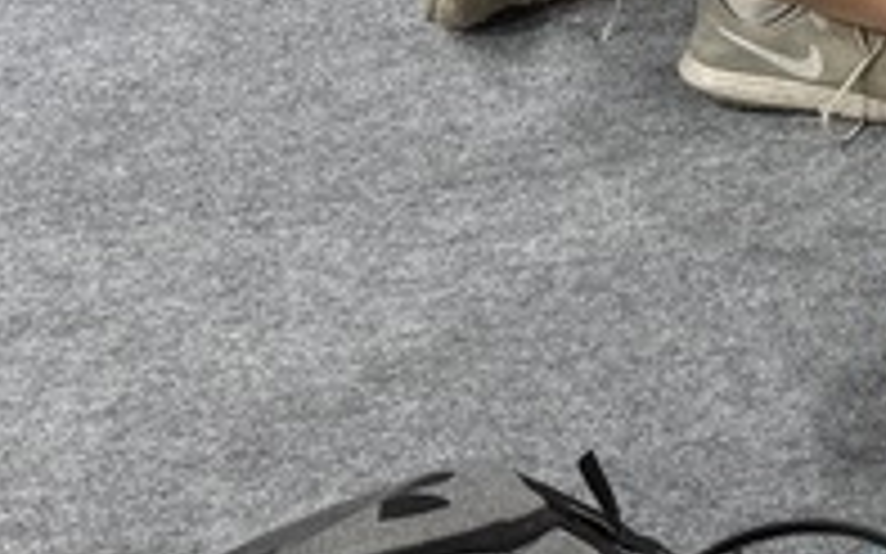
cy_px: -180
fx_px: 3186
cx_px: 1426
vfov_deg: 9.7
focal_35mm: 132
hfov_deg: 14.5
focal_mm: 6.76
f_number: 1.78
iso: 64
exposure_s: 1/121
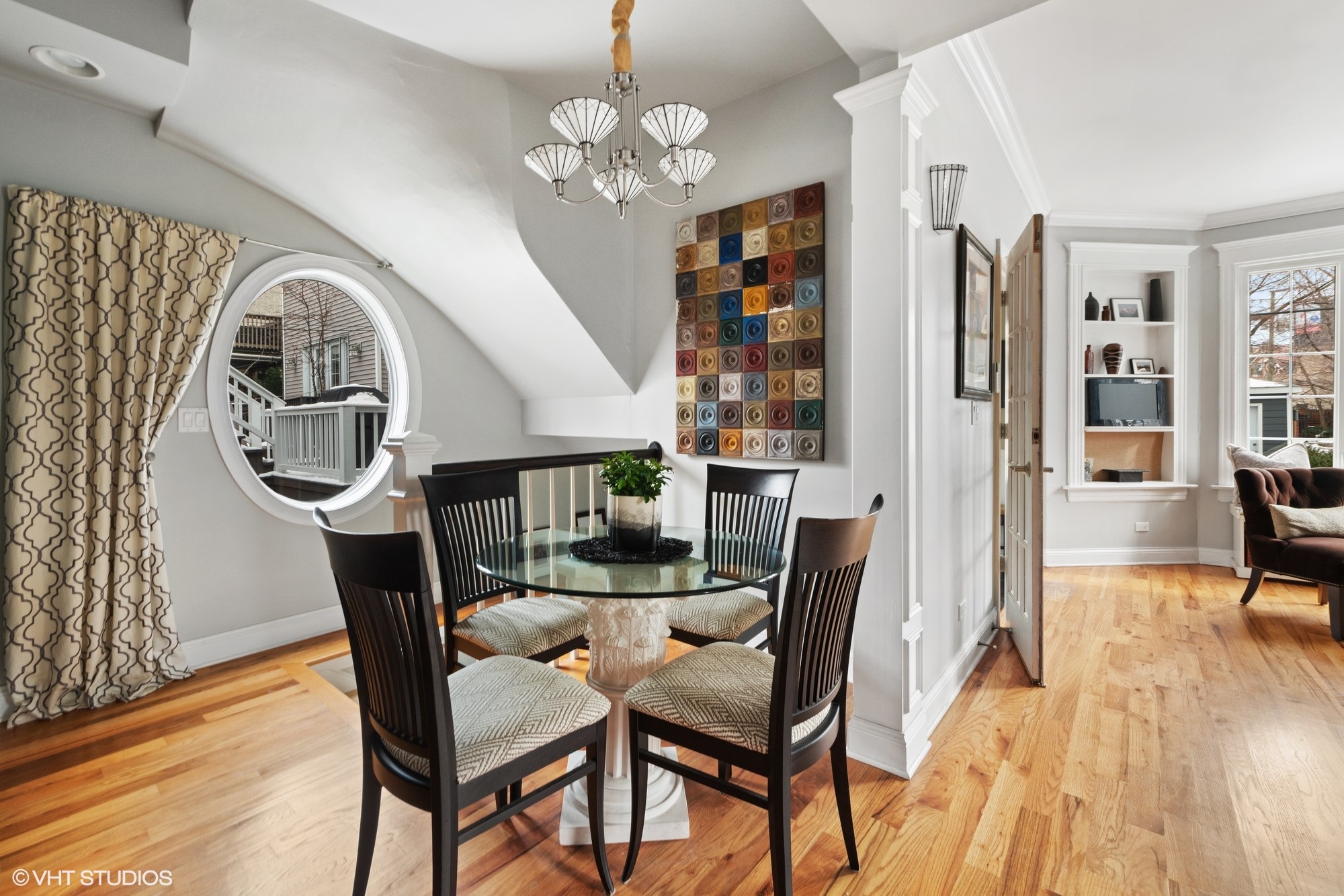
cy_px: 448
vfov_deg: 73.8
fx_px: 597
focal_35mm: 16
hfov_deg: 96.7
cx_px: 672
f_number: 10
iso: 400
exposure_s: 1/1.67
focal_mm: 16
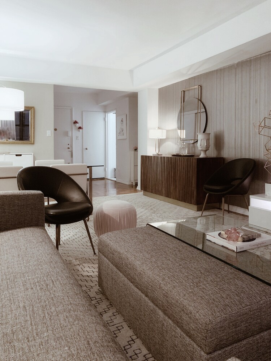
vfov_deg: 67.3
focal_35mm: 26
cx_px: 136
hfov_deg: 53.1
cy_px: 180
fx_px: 271
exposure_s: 1/30
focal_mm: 4.25
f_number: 1.8
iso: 640
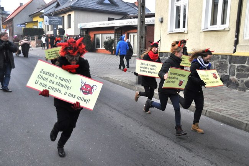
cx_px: 124
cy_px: 83
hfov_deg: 51.3
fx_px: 259
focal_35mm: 38
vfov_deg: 35.4
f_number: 4
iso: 1000
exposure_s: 1/4000
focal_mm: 25
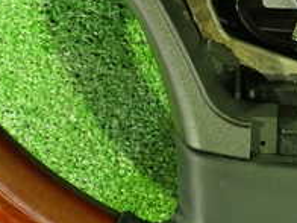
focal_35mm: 92
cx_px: 311
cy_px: -39
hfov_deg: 20.5
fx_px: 789
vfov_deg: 15.5
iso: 800
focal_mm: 5.4
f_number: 2.3
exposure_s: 1/25
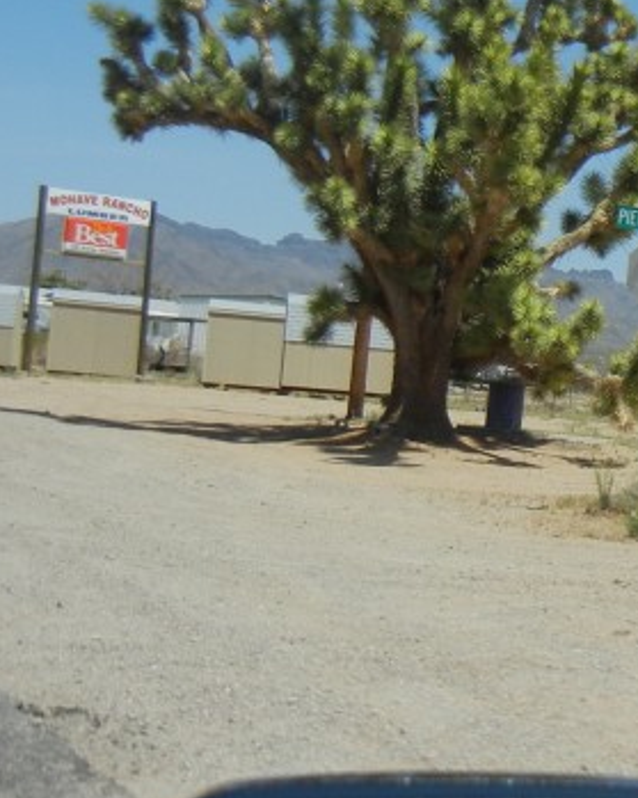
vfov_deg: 22.2
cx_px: 965
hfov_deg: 16.3
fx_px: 2031
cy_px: 341
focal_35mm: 86
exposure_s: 1/626
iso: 160
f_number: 7
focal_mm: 5.4
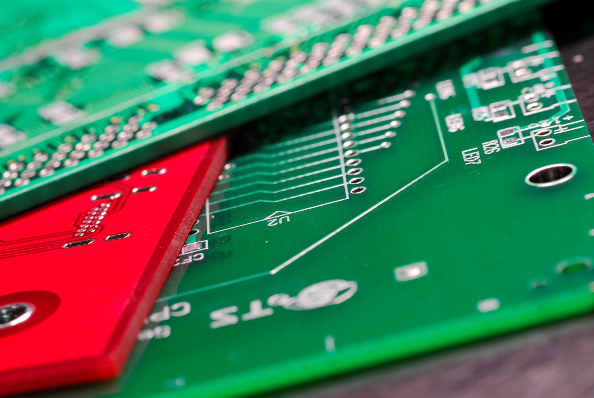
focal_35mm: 135
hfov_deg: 15.2
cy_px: 199
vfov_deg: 10.2
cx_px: 297
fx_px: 2230
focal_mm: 90
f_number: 18
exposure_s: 1/200
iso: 100
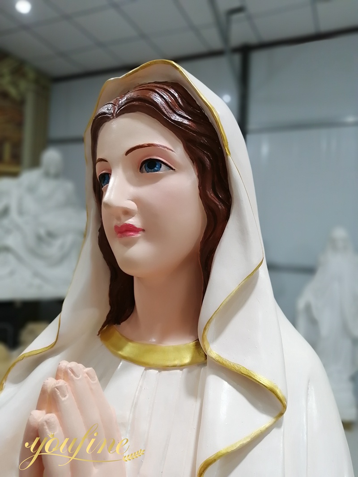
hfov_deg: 51.3
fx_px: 372
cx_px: 179
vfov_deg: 65.3
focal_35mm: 27
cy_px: 238
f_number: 1.8
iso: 160
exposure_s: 1/33.3
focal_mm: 3.62
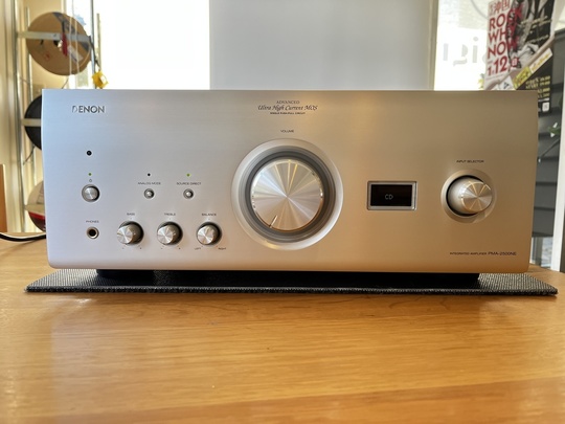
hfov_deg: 67.3
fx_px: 424
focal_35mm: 26
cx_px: 282
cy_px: 212
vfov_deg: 53.1
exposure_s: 1/90
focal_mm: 5.1
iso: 125
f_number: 1.6
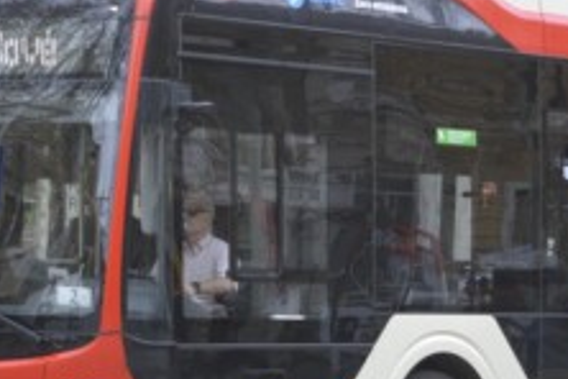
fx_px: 3581
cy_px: 145
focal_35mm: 227
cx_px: 397
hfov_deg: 9.1
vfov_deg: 6.1
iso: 500
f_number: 5.3
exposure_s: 1/500
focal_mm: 48
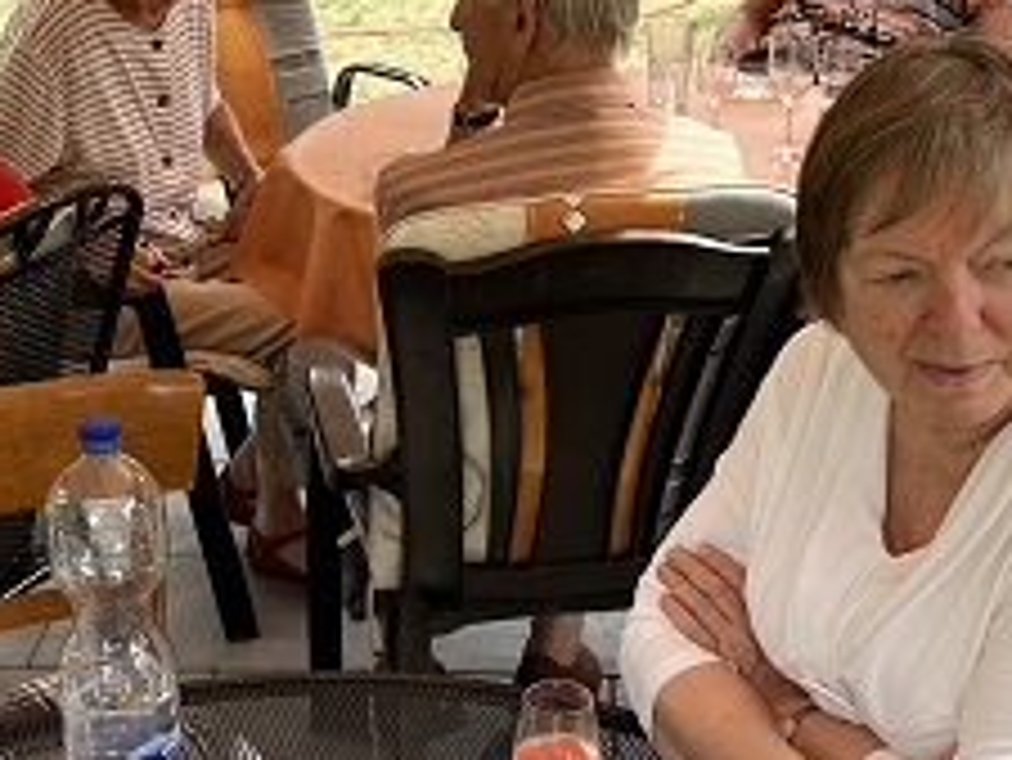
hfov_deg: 25.9
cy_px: 400
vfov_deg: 19.7
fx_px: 2194
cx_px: 358
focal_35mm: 75
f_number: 1.6
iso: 50
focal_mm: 5.1
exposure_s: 1/394
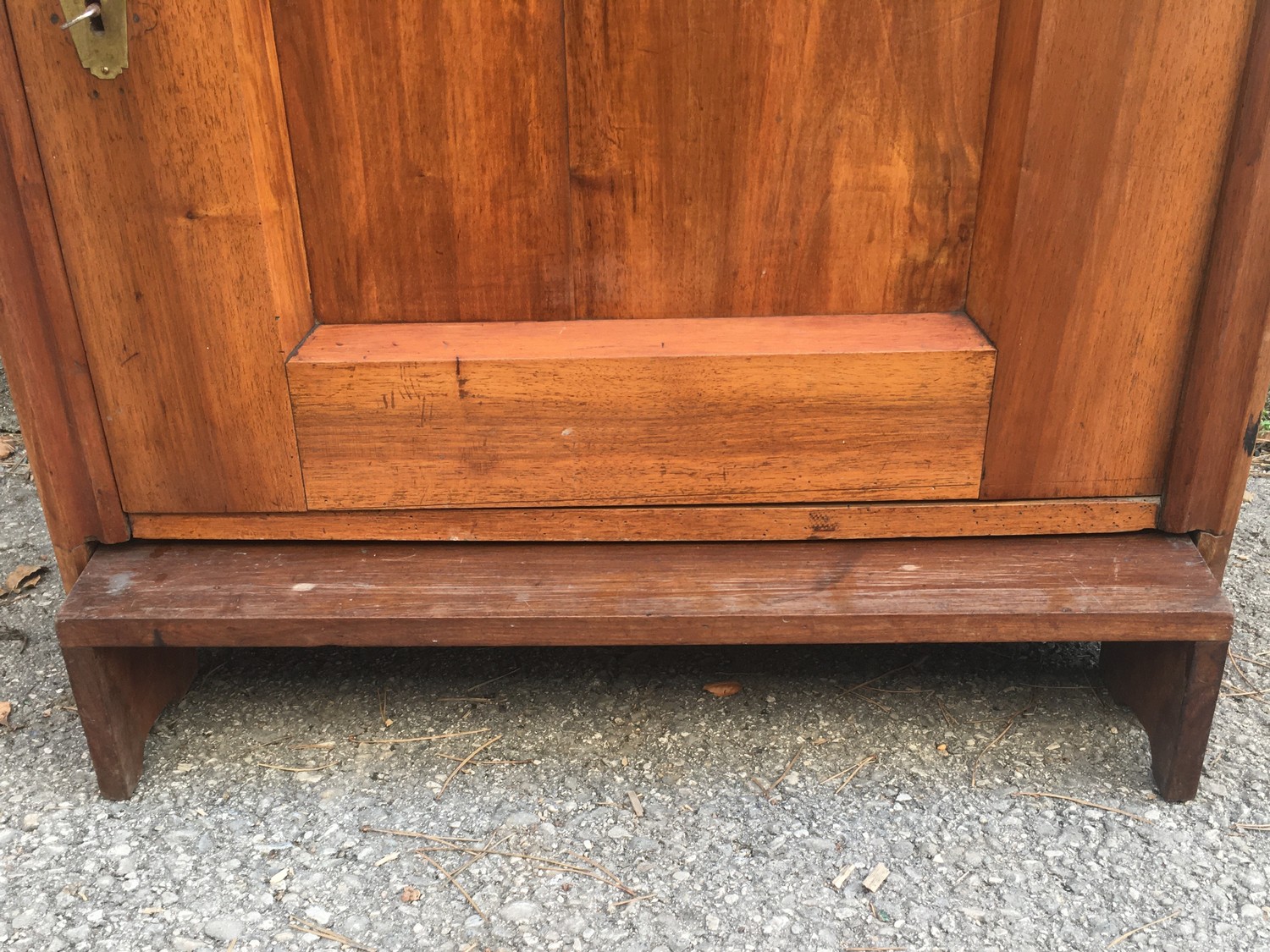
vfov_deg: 48.2
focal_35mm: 29
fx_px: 1064
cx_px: 635
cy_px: 476
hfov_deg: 61.7
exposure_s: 1/100
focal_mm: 4.15
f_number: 2.2
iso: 32
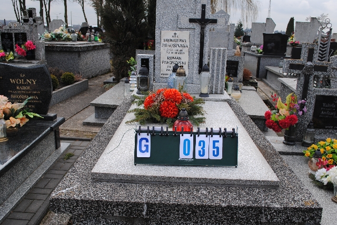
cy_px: 112
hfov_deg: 57.2
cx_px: 168
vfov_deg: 40.0
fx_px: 309
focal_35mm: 33
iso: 100
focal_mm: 22
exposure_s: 1/200
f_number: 7.1
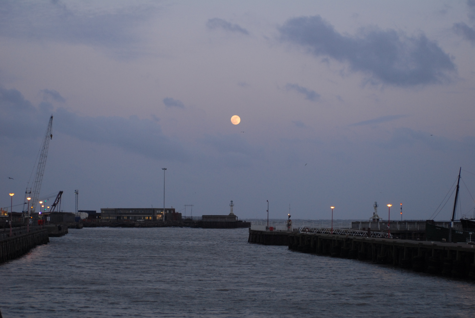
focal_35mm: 78
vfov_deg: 17.5
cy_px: 159
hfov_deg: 26.0
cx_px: 238
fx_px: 1030
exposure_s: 1/200
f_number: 2.8
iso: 400
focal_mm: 52
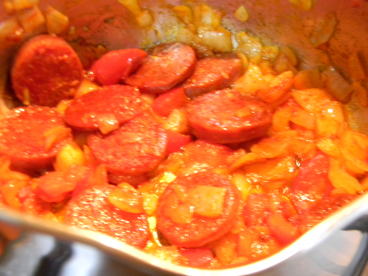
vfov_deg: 26.1
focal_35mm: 56
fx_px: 595
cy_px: 138
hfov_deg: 34.3
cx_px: 184
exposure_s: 1/4.4
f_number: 4.1
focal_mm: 10.1
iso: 400
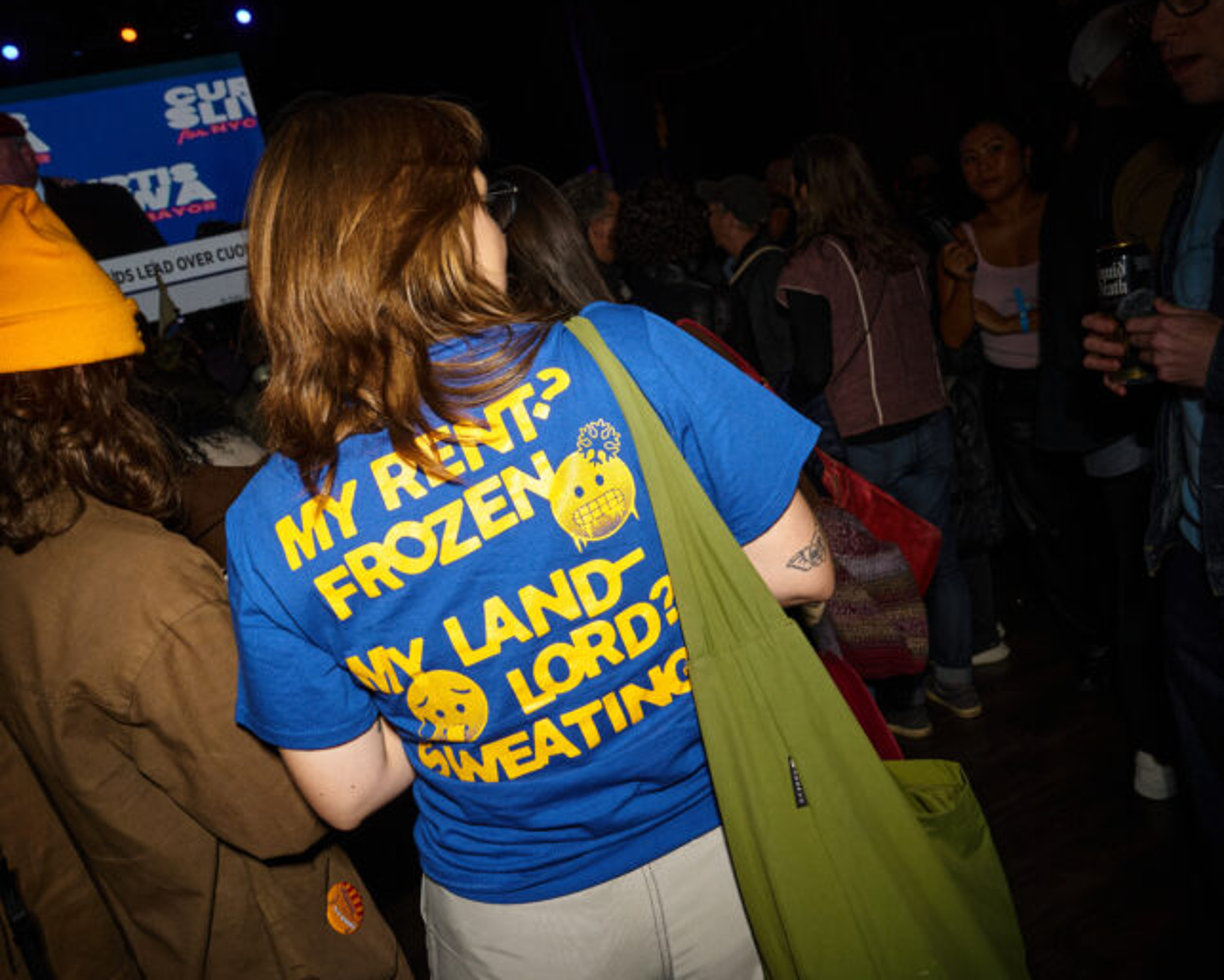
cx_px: 548
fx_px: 1015
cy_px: 482
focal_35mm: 28
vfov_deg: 51.6
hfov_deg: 62.0
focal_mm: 24
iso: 800
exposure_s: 1/250
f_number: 8
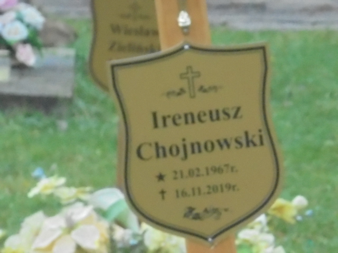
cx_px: 169
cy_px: 126
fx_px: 1523
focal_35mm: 156
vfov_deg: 9.5
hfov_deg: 12.7
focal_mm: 27.6
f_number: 6.5
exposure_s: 1/60
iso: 640
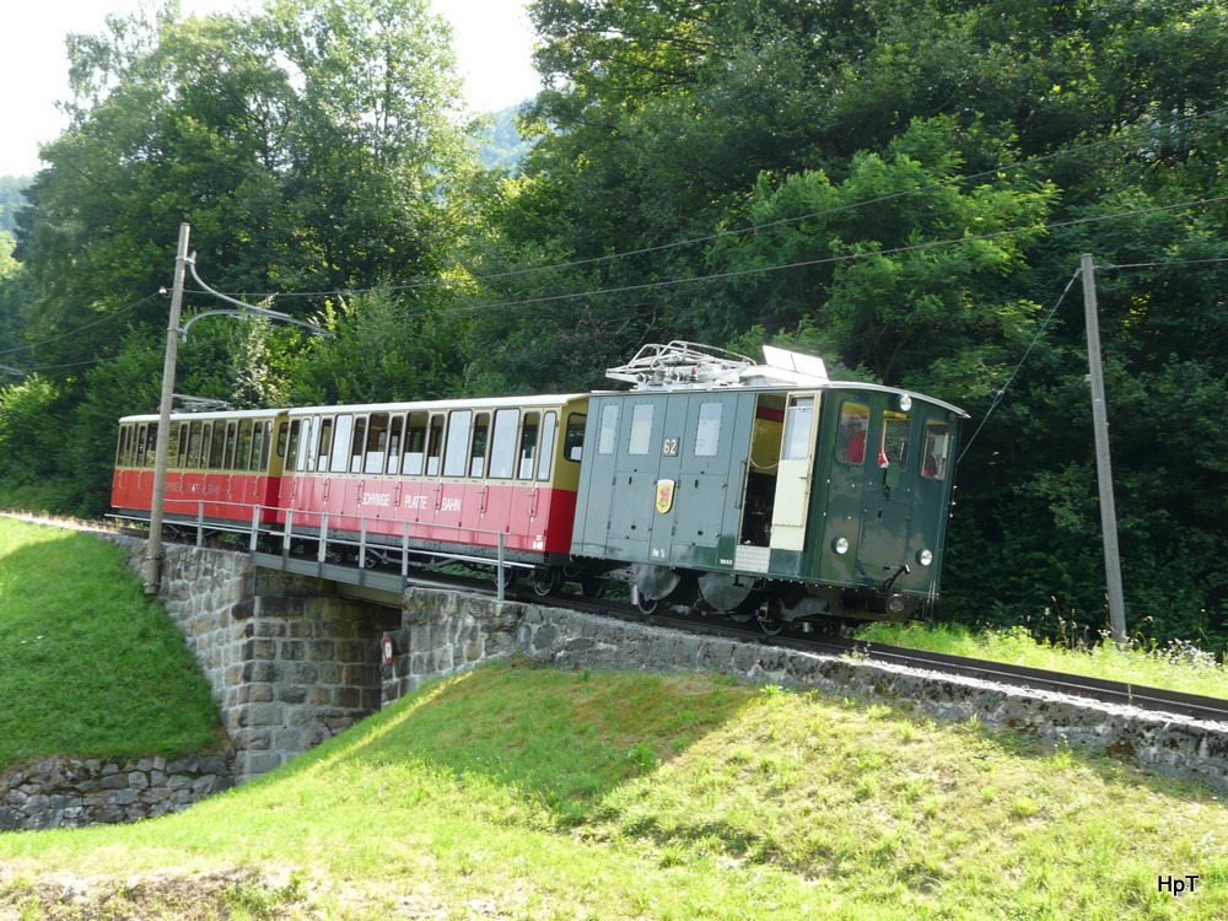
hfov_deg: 42.1
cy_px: 460
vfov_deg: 32.2
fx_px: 1596
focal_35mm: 45
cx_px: 614
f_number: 4
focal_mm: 7.4
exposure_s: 1/125
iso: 100
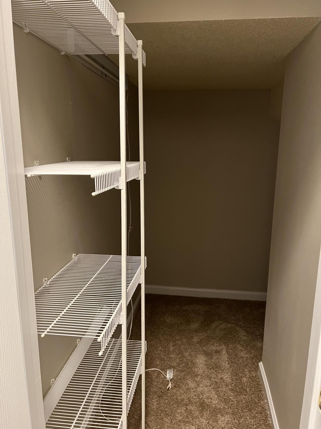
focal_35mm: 26
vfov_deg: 67.3
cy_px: 214
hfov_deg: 53.1
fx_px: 321
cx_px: 160
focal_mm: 5.7
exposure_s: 1/40
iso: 500
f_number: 1.5
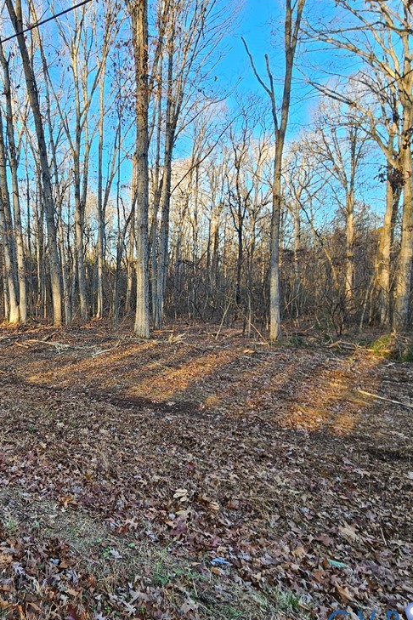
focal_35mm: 19
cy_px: 319
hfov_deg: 58.1
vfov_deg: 86.9
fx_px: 327
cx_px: 66
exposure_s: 1/120
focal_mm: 2.2
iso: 50
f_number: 2.2
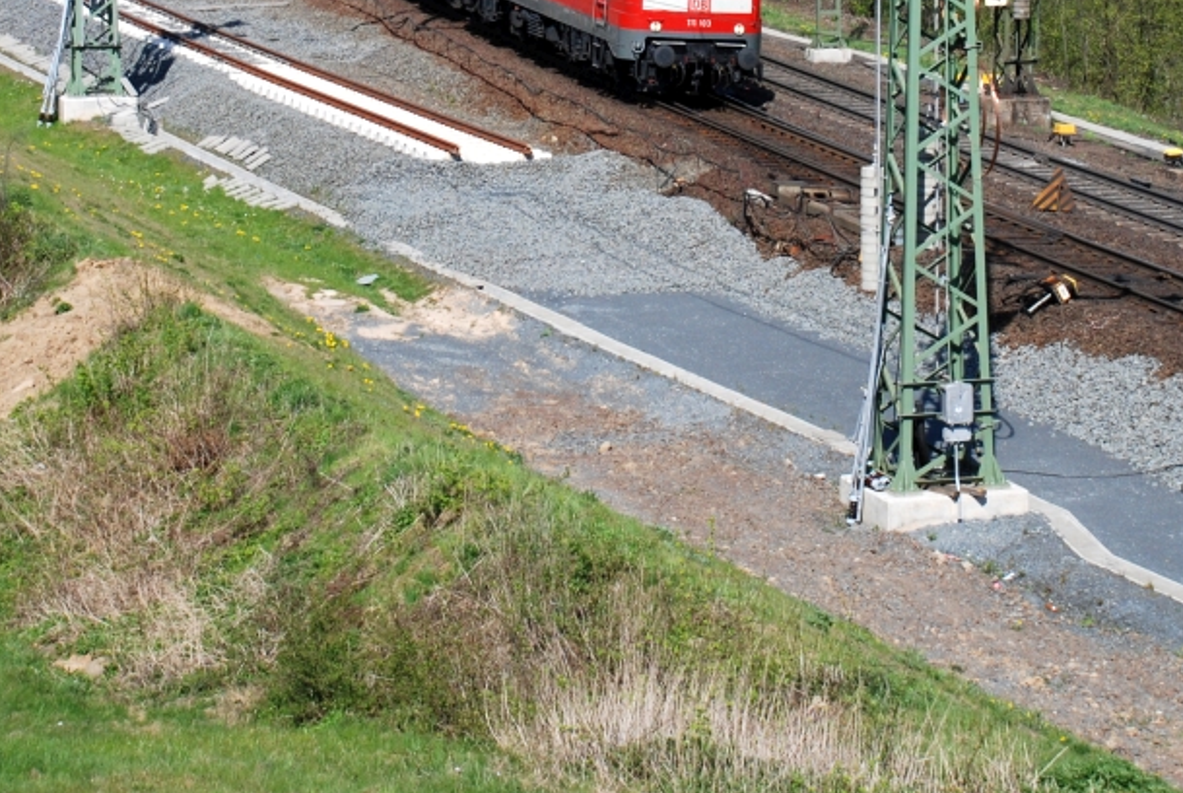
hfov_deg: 15.7
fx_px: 4278
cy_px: 17
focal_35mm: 130
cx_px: 622
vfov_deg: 10.5
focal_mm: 44
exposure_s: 1/500
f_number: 8
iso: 250
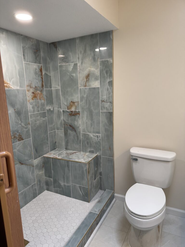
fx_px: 171
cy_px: 124
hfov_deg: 56.8
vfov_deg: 71.6
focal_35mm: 24
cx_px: 92
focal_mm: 6.76
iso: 125
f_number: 1.78
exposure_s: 1/120
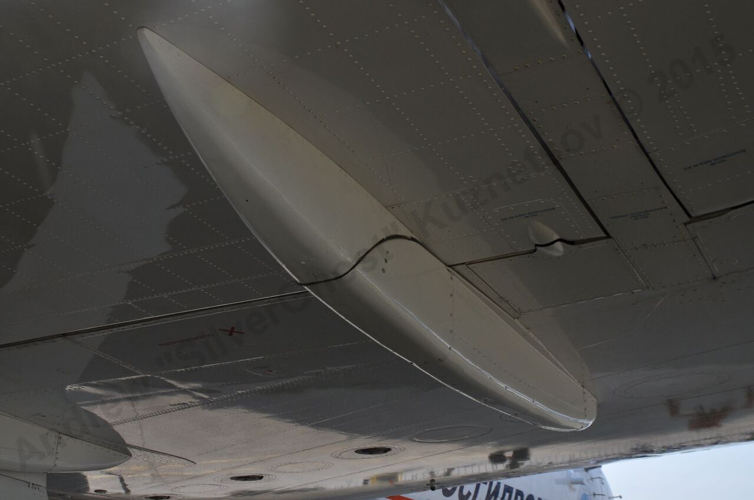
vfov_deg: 45.6
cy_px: 250
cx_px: 377
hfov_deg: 64.6
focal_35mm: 28
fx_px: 596
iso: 200
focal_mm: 19
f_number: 8
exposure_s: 1/500
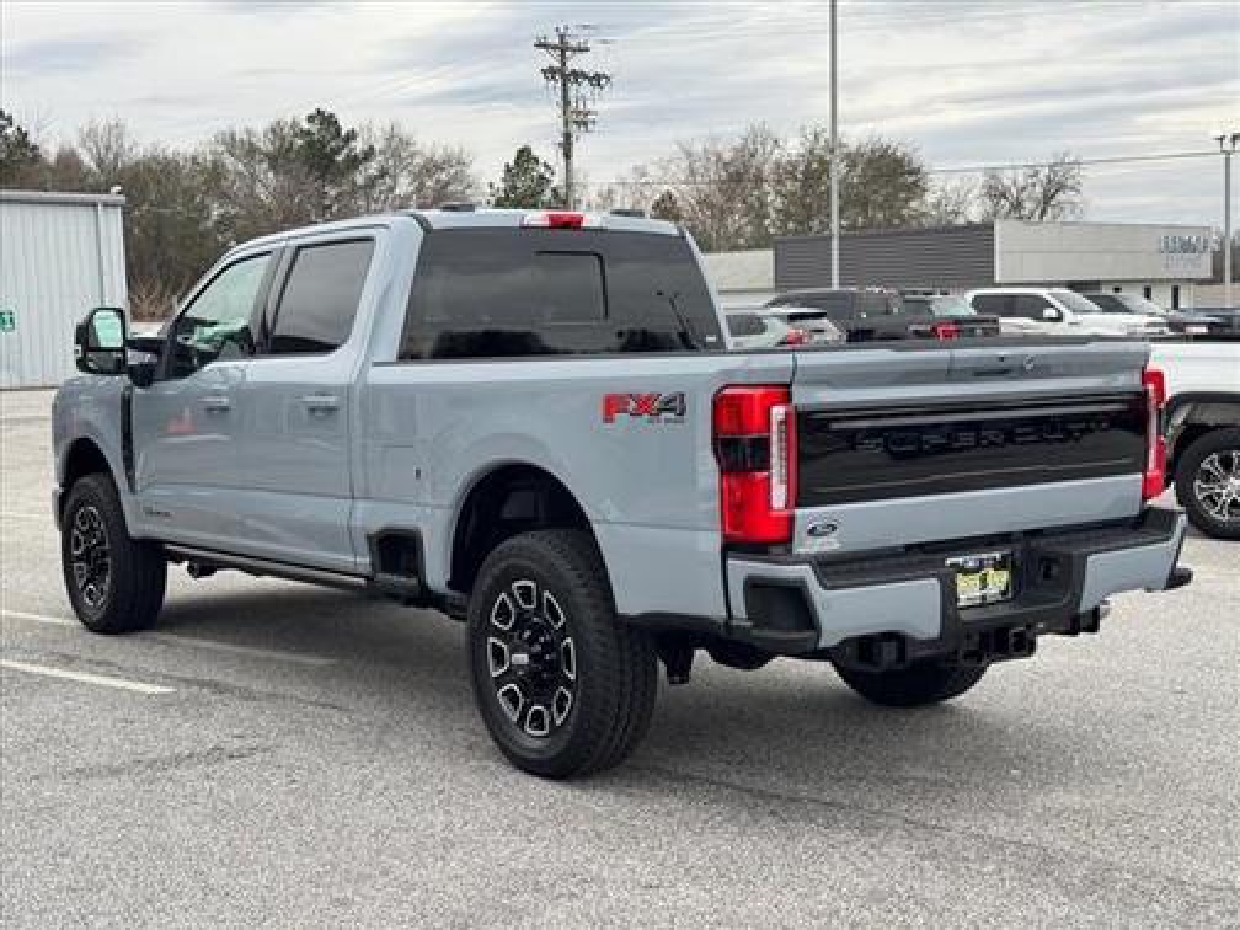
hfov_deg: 39.7
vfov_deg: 30.3
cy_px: 465
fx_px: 1719
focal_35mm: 48
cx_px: 620
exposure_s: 1/651
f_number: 1.78
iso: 64
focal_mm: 6.76
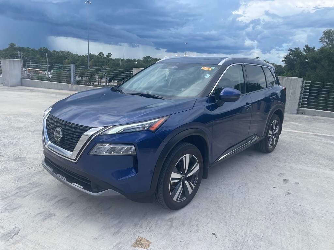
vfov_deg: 53.1
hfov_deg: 67.3
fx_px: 251
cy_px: 125
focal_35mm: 26
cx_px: 167
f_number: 1.6
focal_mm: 4.2
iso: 32
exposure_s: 1/2212
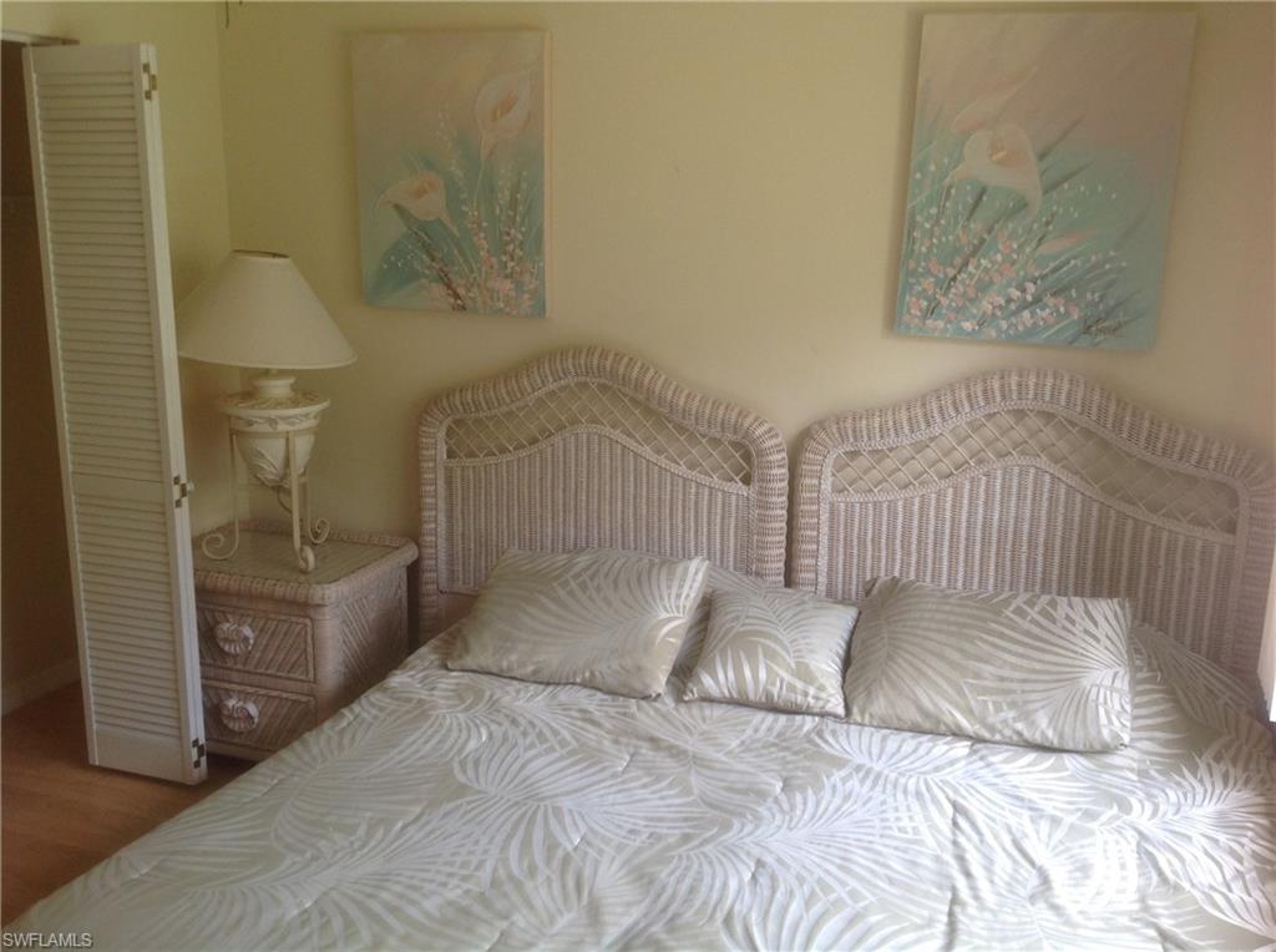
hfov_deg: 52.7
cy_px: 476
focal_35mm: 35
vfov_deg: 40.6
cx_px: 638
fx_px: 1288
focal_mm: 4.28
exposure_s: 1/30
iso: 50
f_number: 2.4
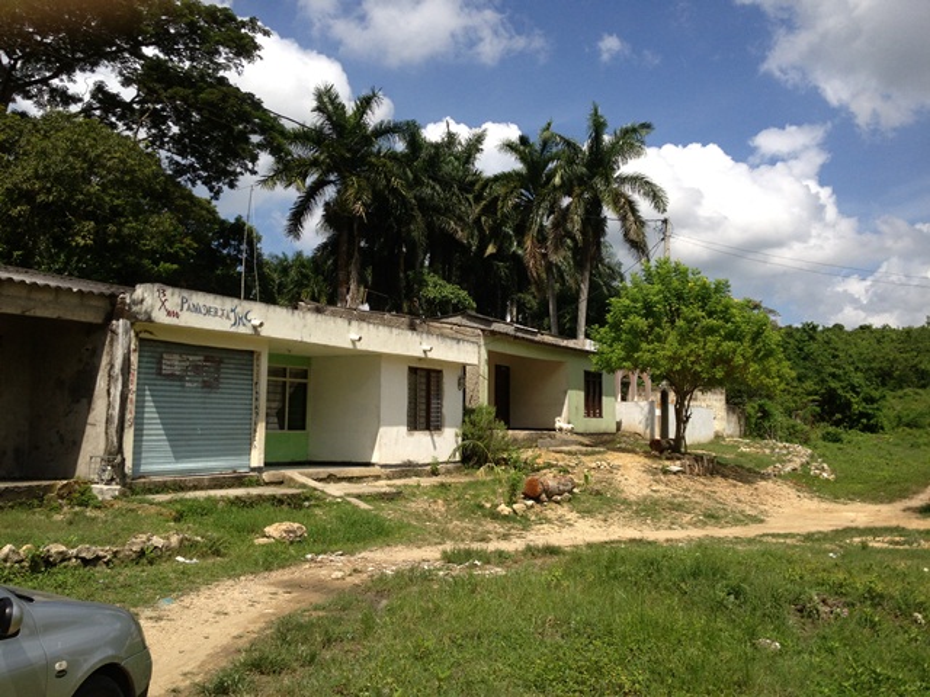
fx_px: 940
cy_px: 348
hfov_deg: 52.6
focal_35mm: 35
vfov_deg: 40.7
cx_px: 465
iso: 50
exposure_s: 1/2208
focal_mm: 4.28
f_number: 2.4
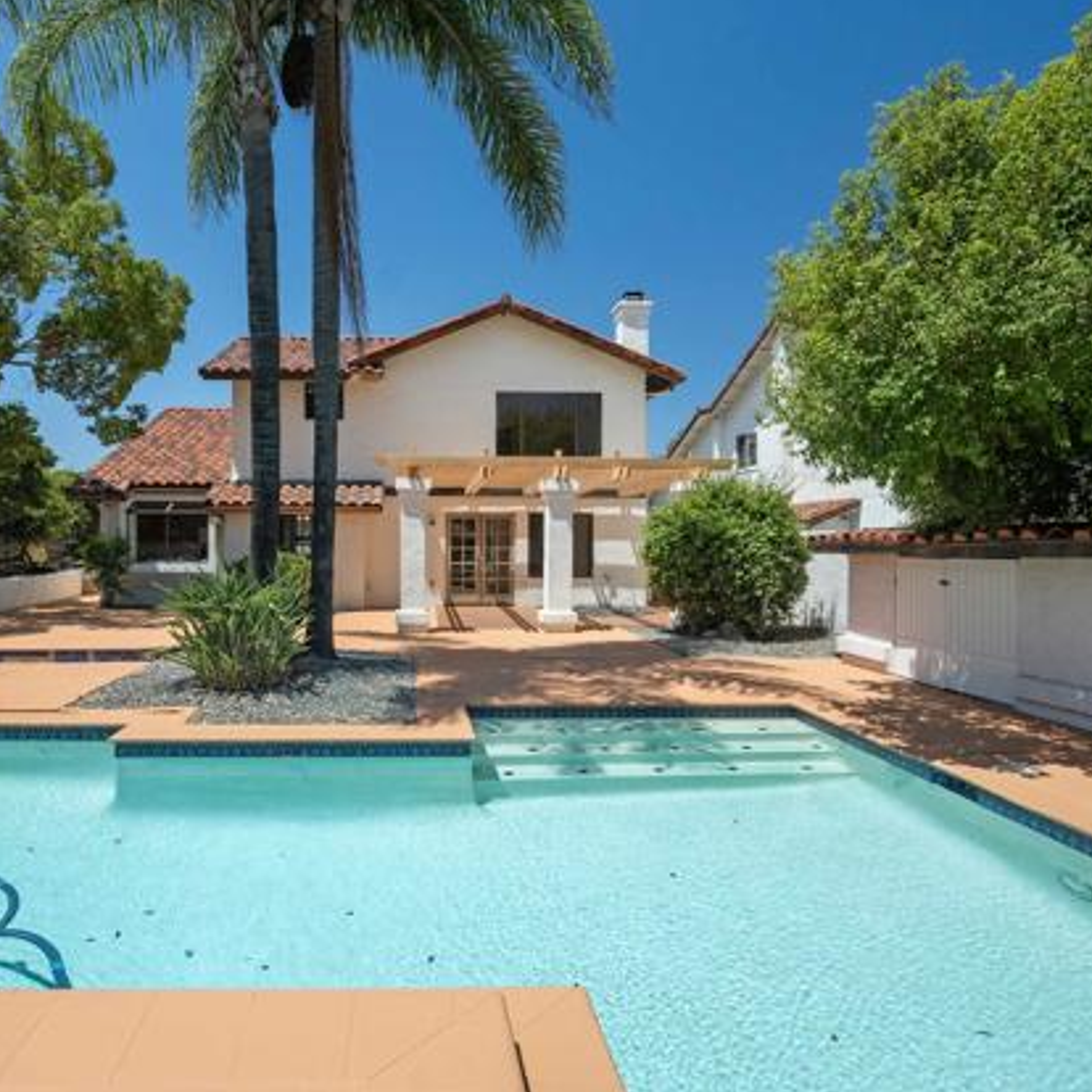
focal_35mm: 21
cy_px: 542
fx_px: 749
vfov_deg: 72.1
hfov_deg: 71.1
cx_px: 417
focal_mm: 11
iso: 800
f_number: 8
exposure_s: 1/640
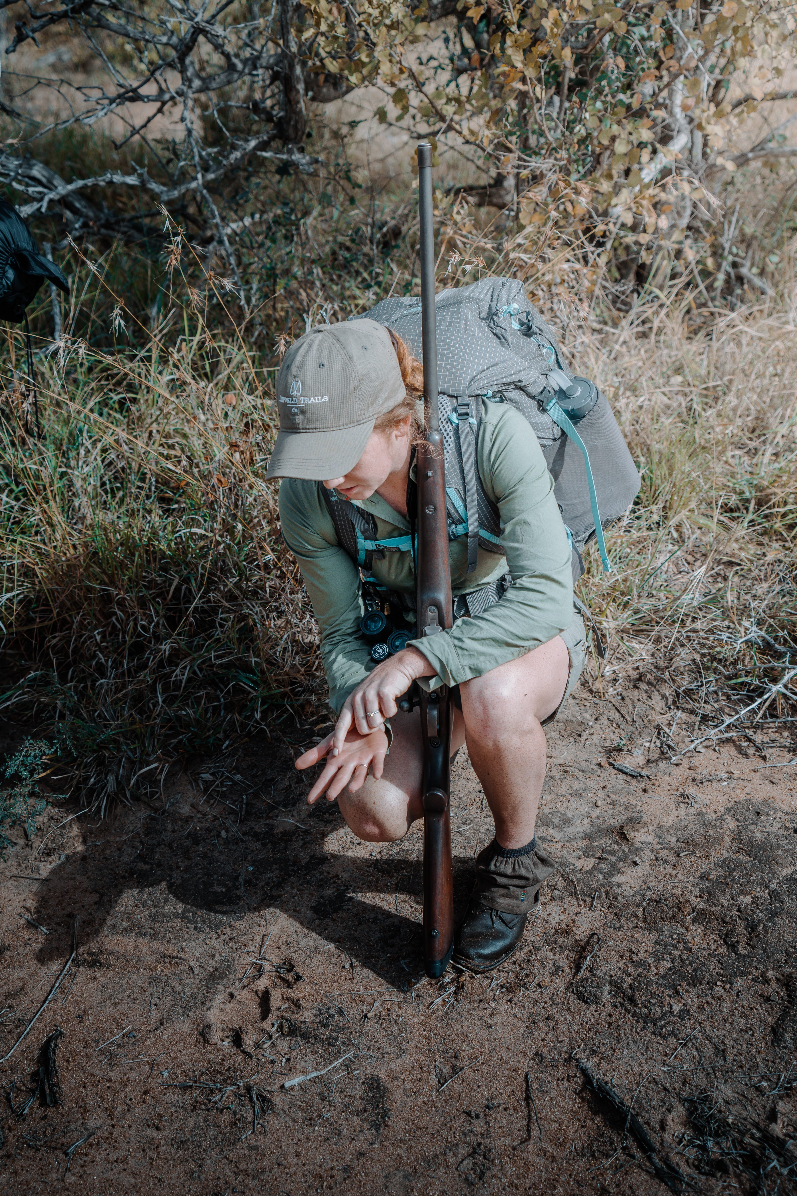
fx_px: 1660
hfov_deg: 27.0
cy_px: 598
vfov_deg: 39.6
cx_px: 398
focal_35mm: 50
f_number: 5
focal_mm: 50
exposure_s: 1/1000
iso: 125
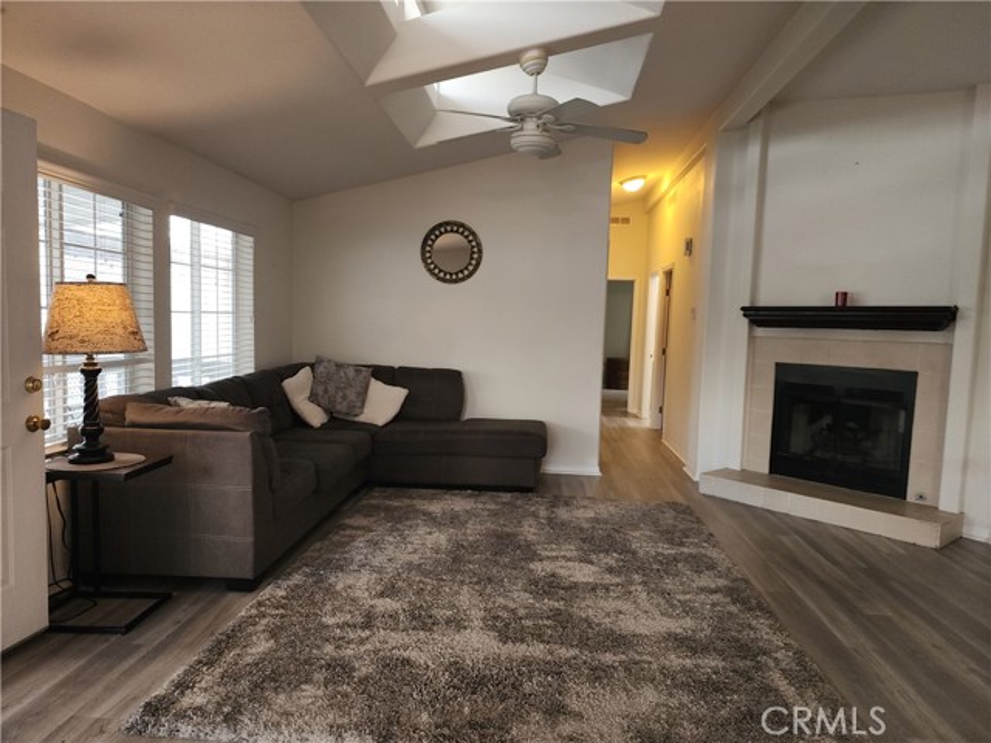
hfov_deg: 73.9
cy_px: 372
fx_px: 658
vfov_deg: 58.9
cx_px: 496
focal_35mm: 23
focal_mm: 6.4
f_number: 1.8
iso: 100
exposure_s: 1/40
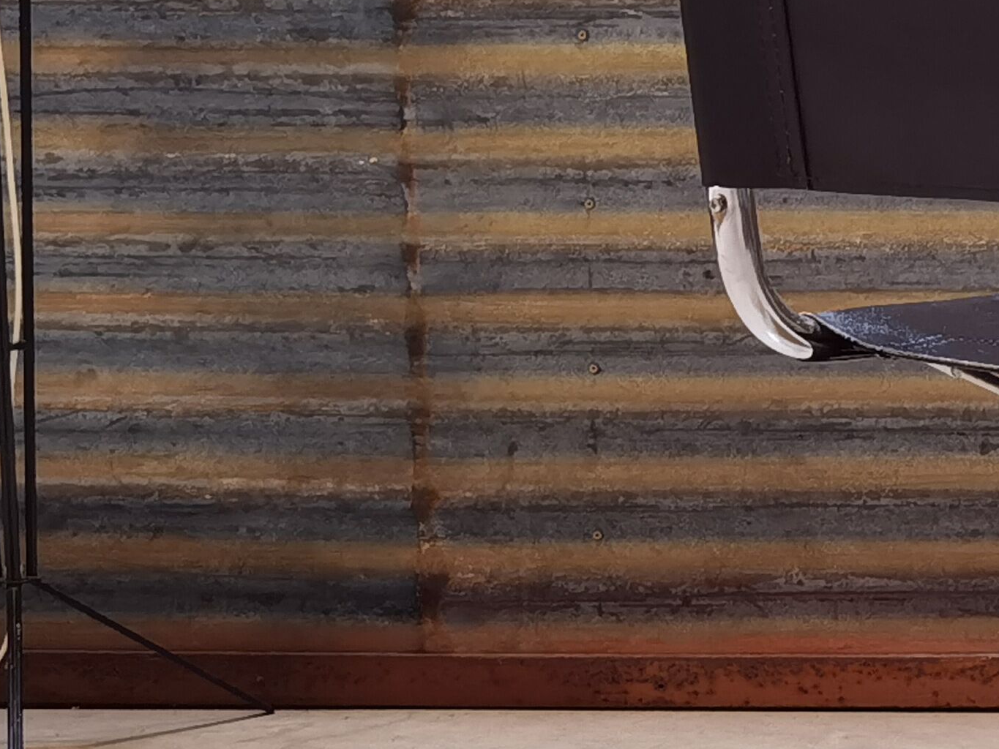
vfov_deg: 12.7
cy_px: 469
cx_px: 1266
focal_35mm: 117
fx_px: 3377
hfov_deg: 16.0
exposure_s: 1/33.3
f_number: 1.9
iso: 320
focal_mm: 6.71
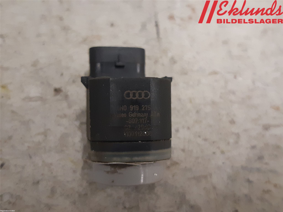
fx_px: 213
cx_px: 142
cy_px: 106
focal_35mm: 26
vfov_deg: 53.1
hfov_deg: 67.3
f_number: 1.7
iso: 320
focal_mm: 3.93
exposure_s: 1/50
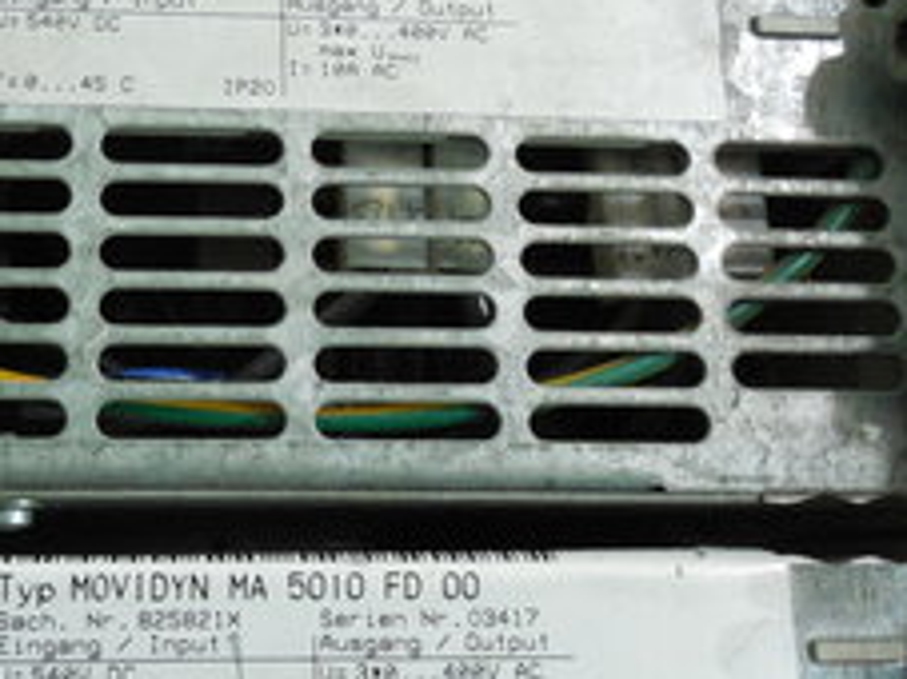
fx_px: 1152
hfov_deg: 41.6
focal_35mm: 44
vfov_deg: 32.8
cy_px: 324
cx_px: 220
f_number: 3.3
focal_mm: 4.5
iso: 800
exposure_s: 1/13
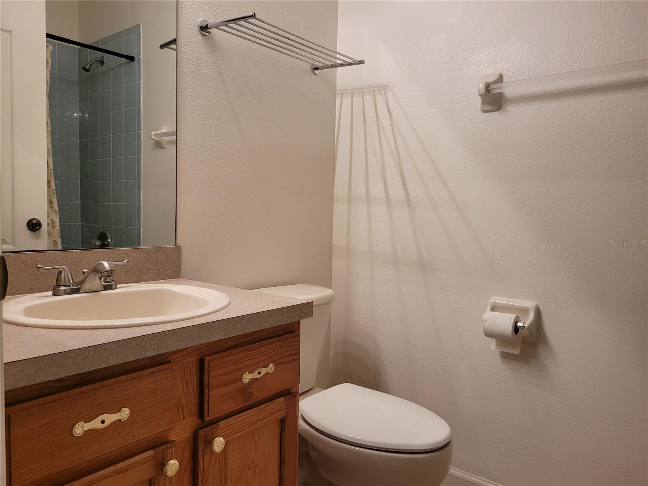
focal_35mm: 26
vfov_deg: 53.1
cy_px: 243
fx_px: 487
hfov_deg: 67.3
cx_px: 324
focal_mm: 5.4
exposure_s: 1/120
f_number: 1.8
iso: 250
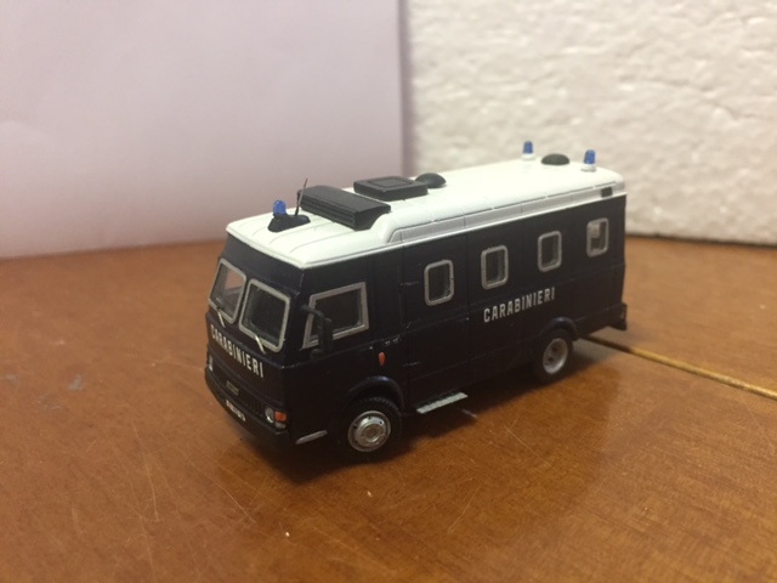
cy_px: 292
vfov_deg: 48.2
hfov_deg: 61.7
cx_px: 388
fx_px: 651
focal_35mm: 29
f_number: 2.2
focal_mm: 4.15
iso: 250
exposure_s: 1/20
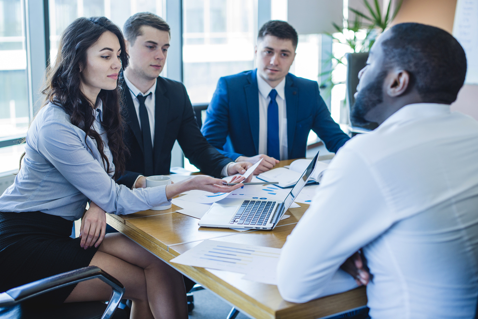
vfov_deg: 27.0
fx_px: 664
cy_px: 160
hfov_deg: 39.6
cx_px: 239
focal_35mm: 50
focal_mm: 50
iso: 500
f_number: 2.8
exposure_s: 1/125
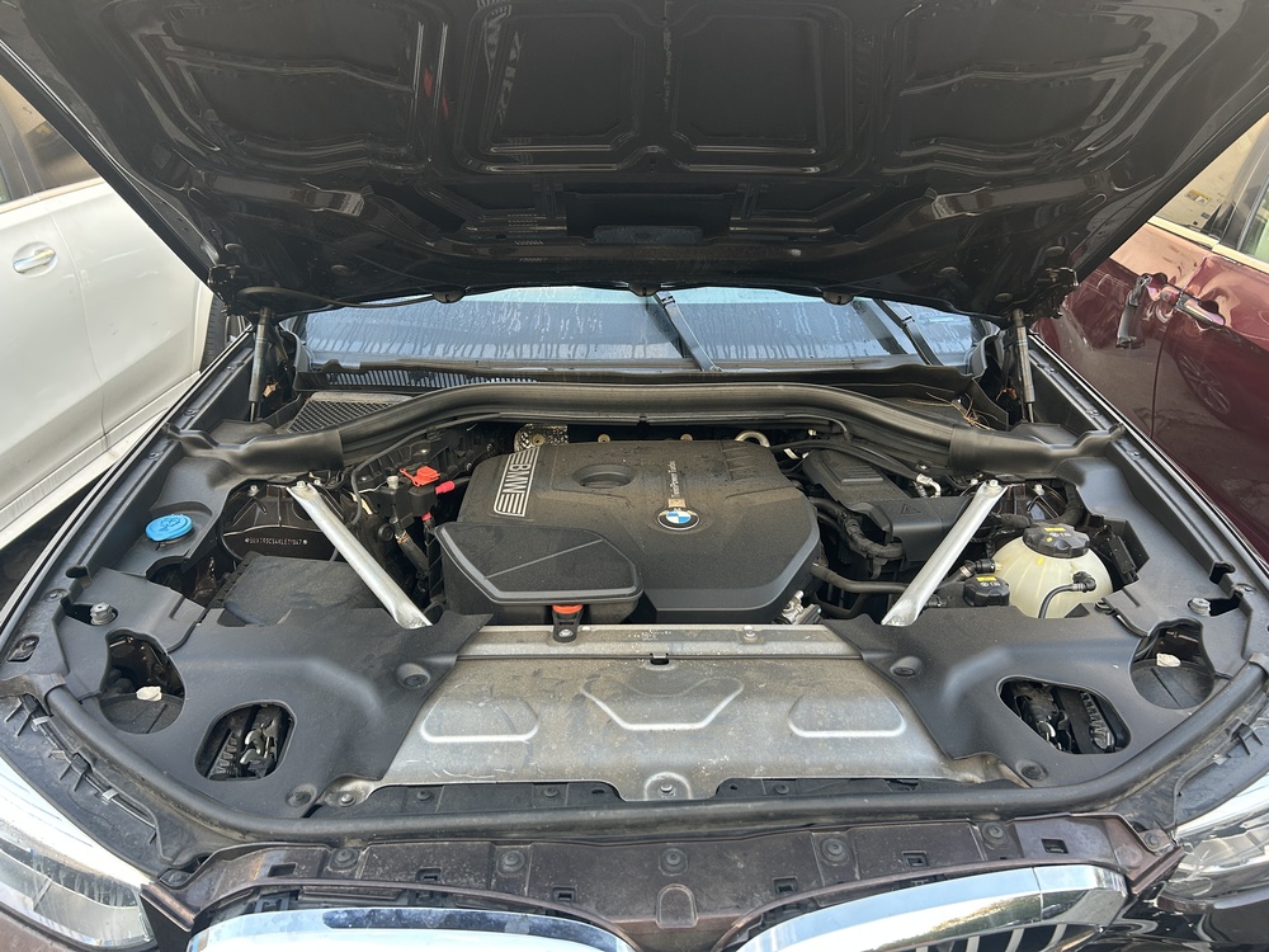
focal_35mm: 26
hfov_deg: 67.3
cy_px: 476
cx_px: 634
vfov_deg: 53.1
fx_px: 953
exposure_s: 1/121
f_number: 1.5
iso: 100
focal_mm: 5.7
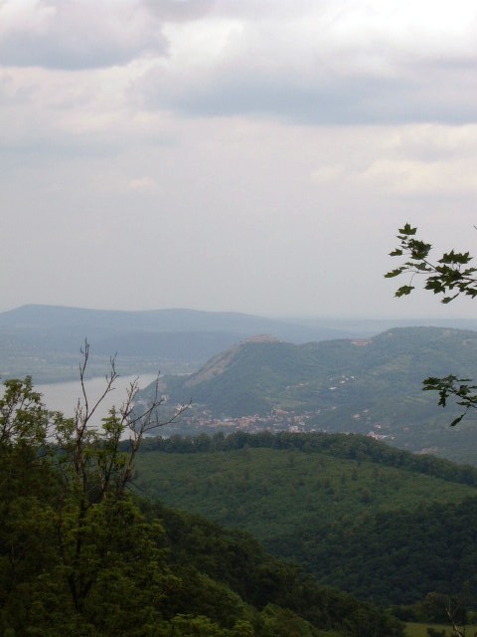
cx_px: 238
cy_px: 318
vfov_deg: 17.3
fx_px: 2095
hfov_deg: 13.0
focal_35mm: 114
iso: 63
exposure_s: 1/125
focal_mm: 17.4
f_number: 10
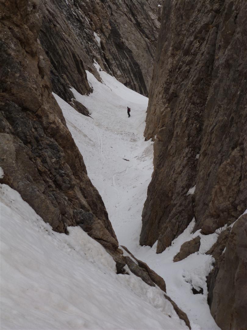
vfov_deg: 18.9
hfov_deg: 14.2
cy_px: 165
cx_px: 124
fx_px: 989
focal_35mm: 104
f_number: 5
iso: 100
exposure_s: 1/160
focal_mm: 18.7
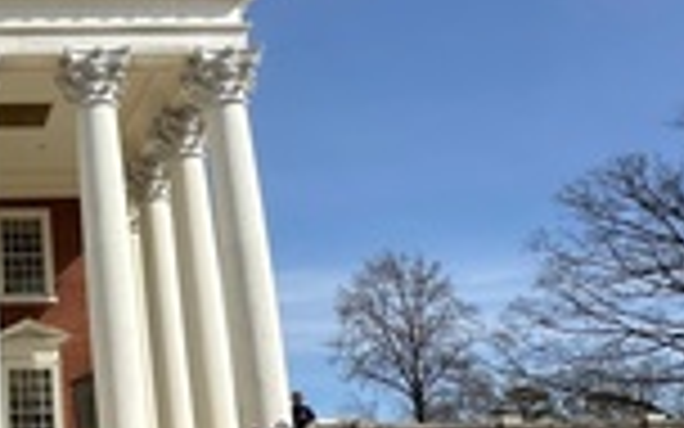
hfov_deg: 34.0
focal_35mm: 50
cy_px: 257
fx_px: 932
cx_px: -99
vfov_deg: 25.8
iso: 50
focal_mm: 2.22
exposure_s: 1/4132
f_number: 2.2
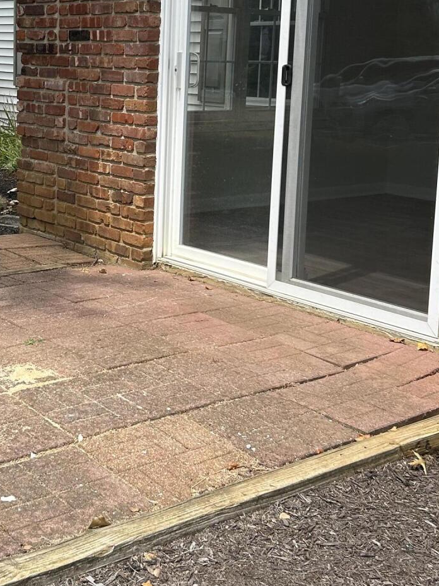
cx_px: 122
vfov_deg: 34.0
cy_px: 192
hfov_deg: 25.8
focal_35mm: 56
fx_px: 948
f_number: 1.5
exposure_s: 1/1468
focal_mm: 5.7
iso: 50
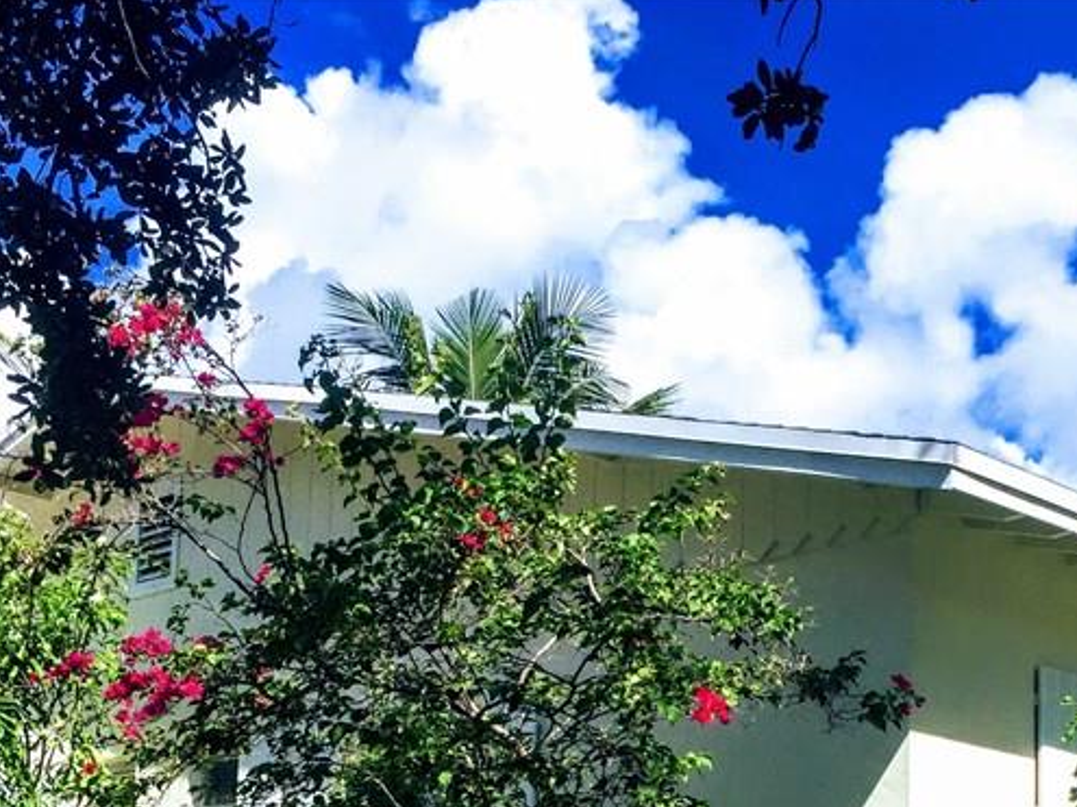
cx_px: 796
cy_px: 827
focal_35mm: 60
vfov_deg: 23.3
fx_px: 1866
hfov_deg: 31.7
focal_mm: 4.15
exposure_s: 1/2825
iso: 32
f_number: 2.2
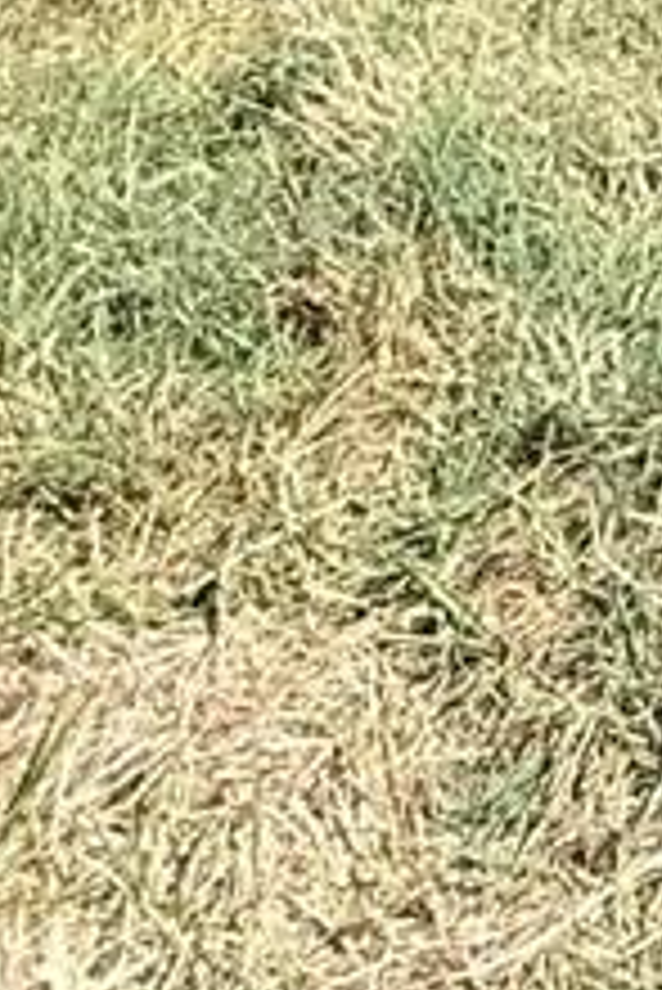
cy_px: -1278
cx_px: 2036
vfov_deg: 14.2
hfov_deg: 9.7
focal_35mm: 106
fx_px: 2919
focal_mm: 2.22
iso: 64
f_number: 2.2
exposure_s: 1/1745
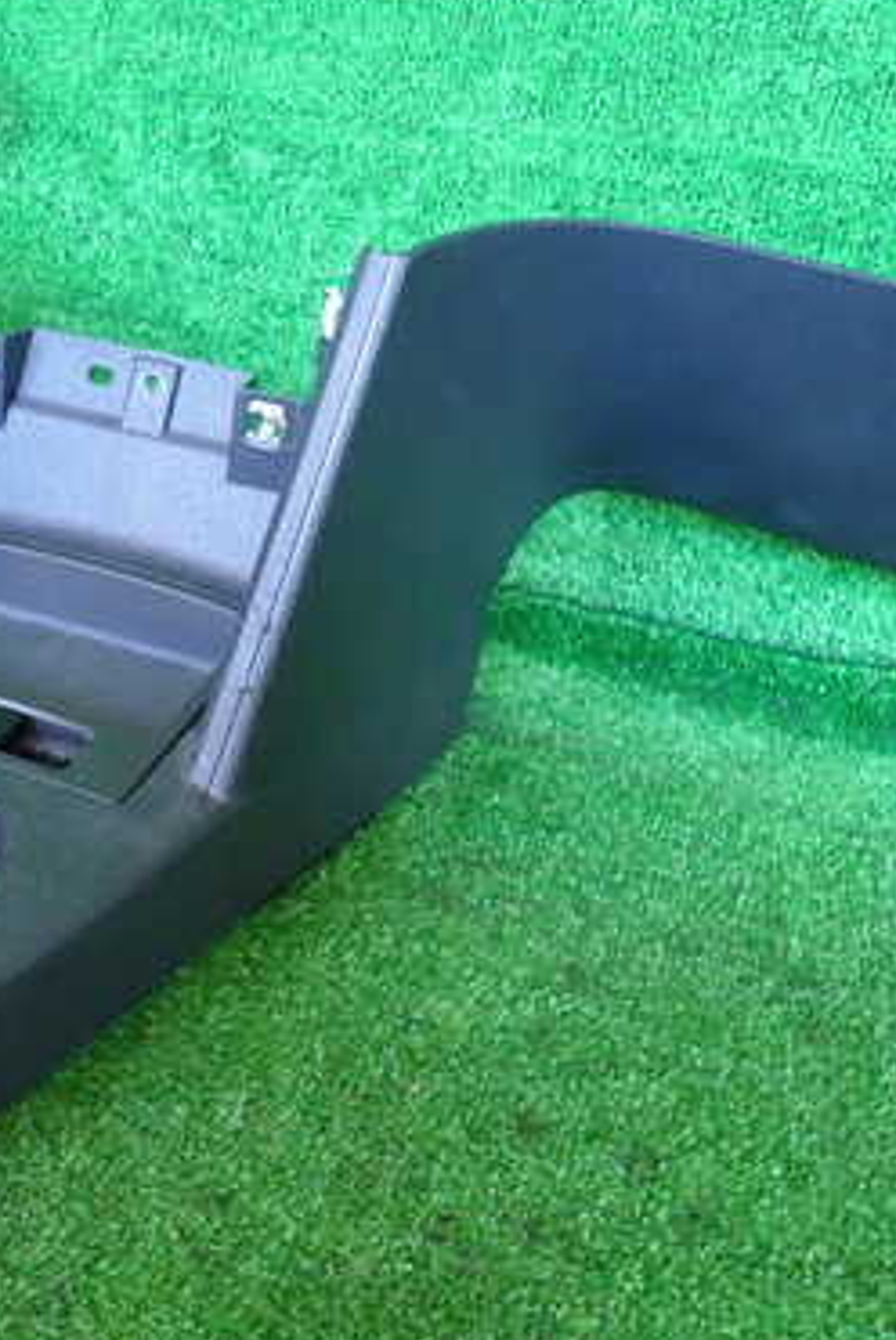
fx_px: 1565
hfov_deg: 30.9
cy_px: 730
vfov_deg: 46.3
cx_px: 137
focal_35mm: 42
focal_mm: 4.5
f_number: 2
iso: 200
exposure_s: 1/40
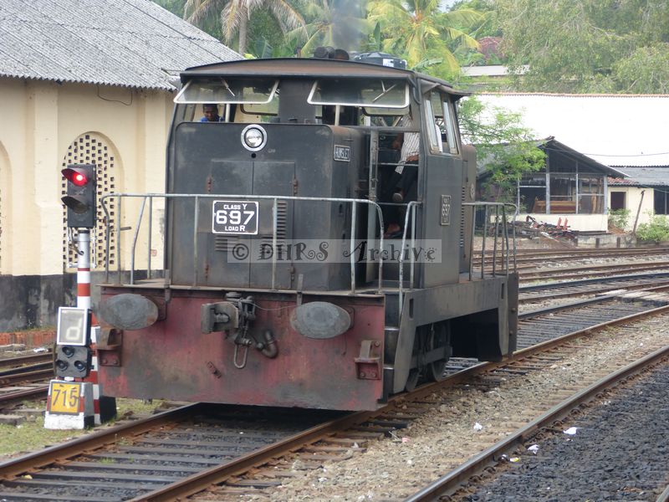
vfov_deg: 13.6
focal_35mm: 109
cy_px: 251
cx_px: 334
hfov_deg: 18.0
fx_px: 2107
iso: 125
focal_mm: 19.7
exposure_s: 1/60
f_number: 3.5
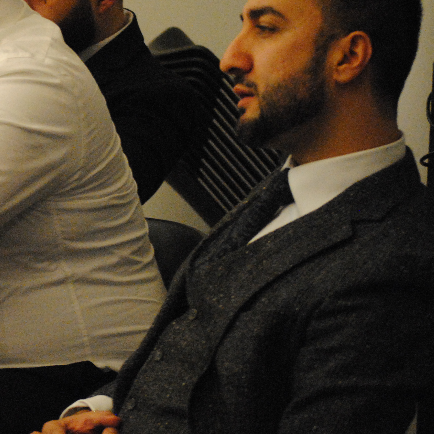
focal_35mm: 185
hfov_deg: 9.4
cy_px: 111
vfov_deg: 9.4
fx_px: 2624
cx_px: -37
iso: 1600
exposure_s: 1/25
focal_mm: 62
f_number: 4.2
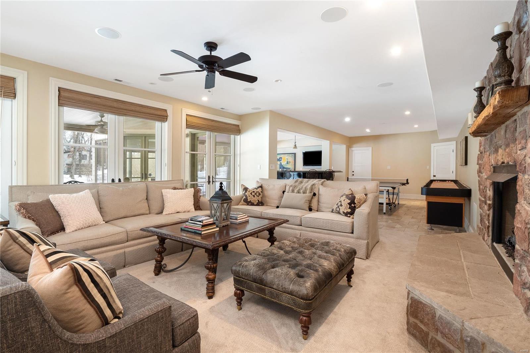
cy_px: 176
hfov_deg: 96.7
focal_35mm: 16
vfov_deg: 73.7
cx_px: 265
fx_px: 235
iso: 400
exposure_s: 1/1.25
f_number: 7.1
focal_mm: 8
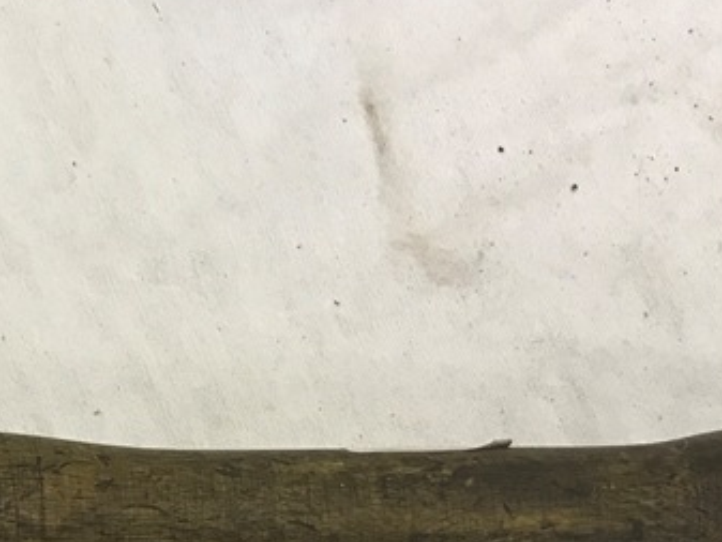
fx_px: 1774
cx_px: 129
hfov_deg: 22.6
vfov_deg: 16.7
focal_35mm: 85
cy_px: 623
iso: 40
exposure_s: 1/33
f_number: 1.8
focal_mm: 3.99
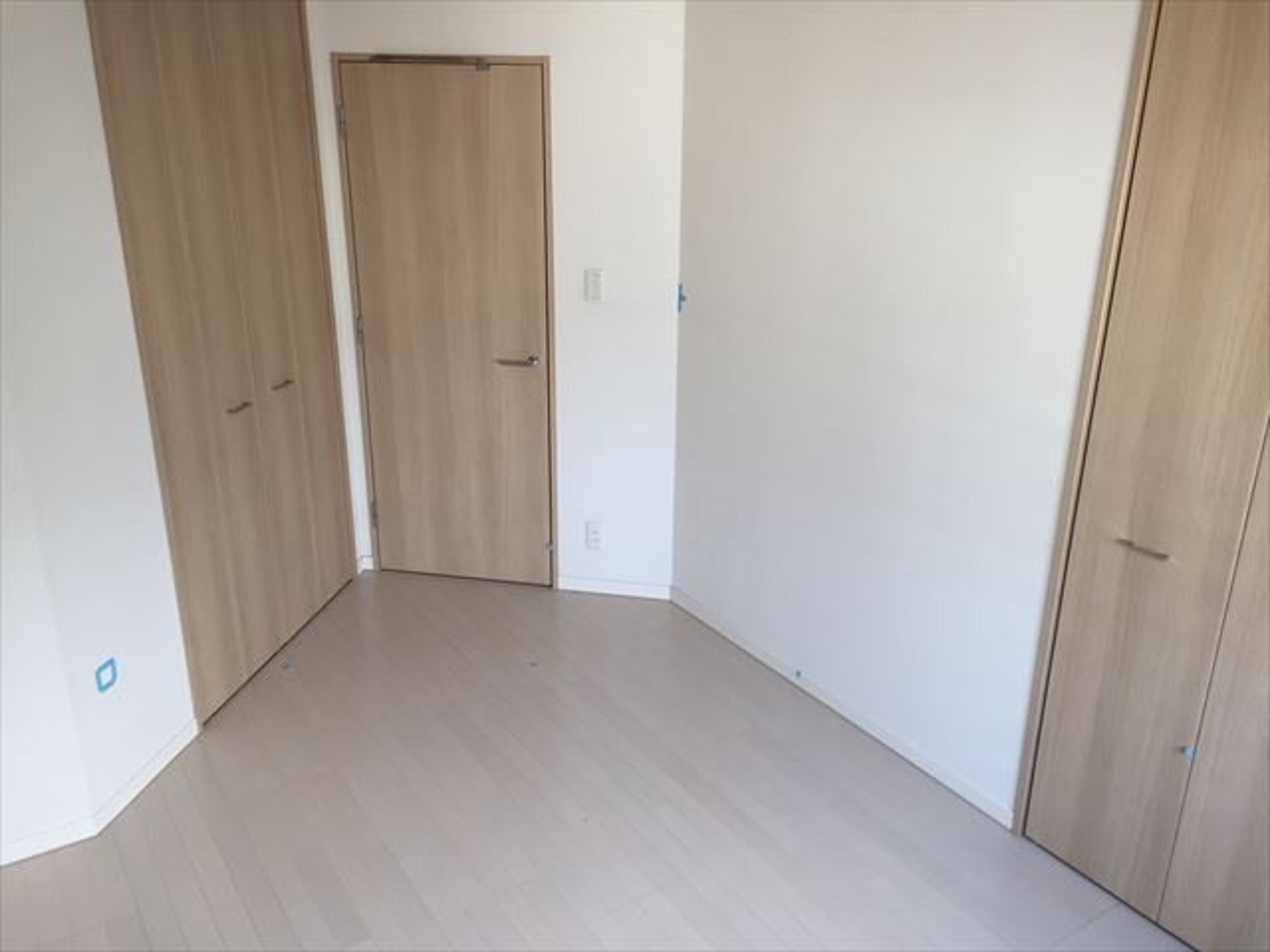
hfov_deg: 61.7
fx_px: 1064
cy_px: 476
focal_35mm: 29
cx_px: 635
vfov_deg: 48.2
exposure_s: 1/60
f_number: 2.2
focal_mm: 4.15
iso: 32
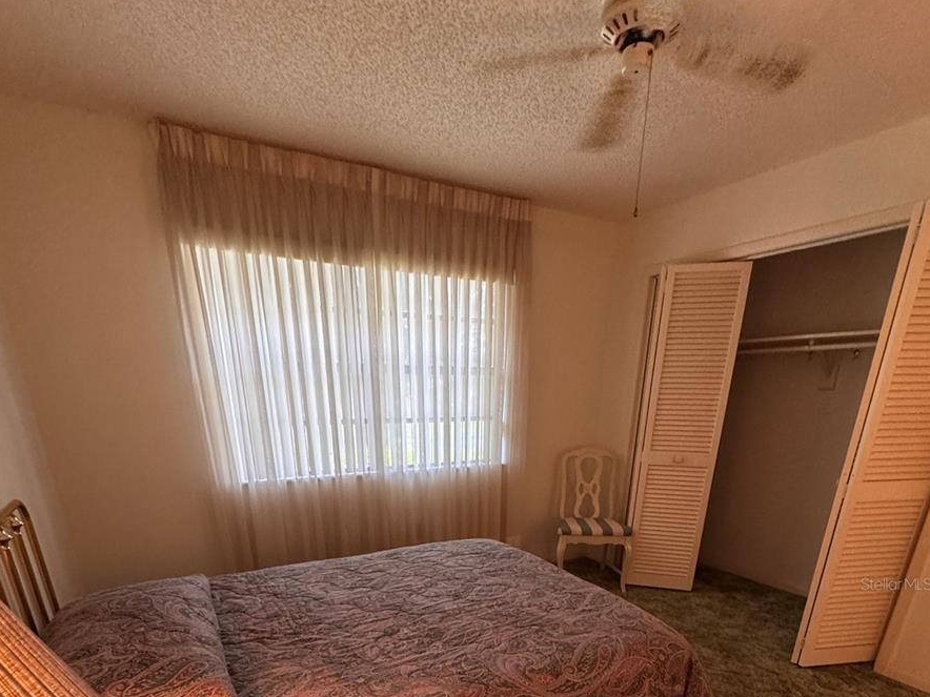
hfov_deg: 84.7
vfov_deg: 61.4
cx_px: 462
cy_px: 583
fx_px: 510
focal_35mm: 19
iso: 400
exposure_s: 1/60
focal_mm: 2.22
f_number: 2.2
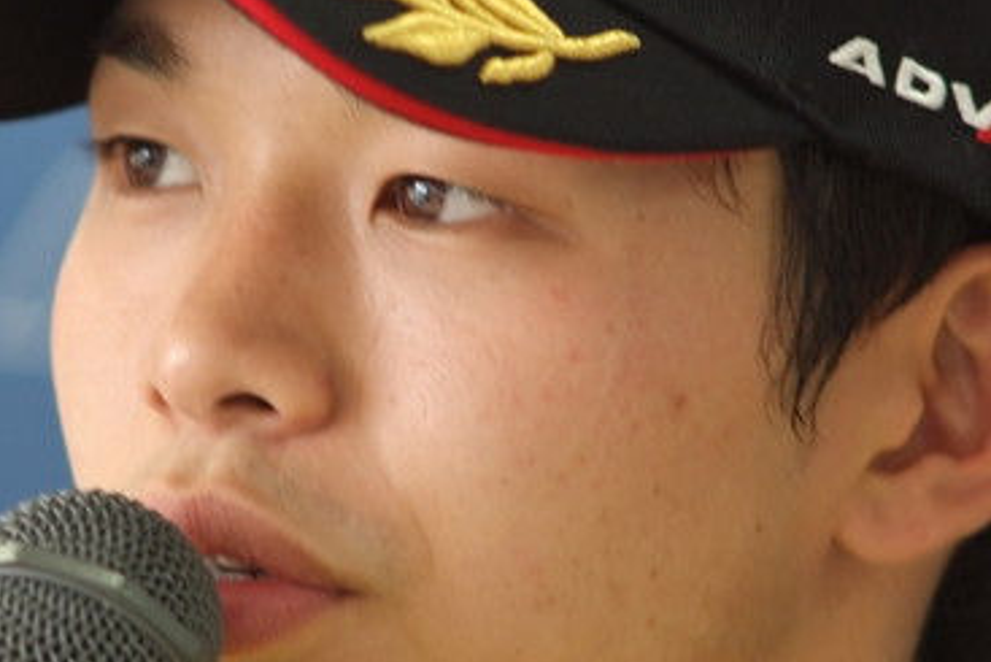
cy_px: 403
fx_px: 14595
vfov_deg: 2.6
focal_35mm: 530
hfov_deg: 3.9
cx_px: 321
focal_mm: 180
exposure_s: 1/125
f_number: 2.8
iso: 800
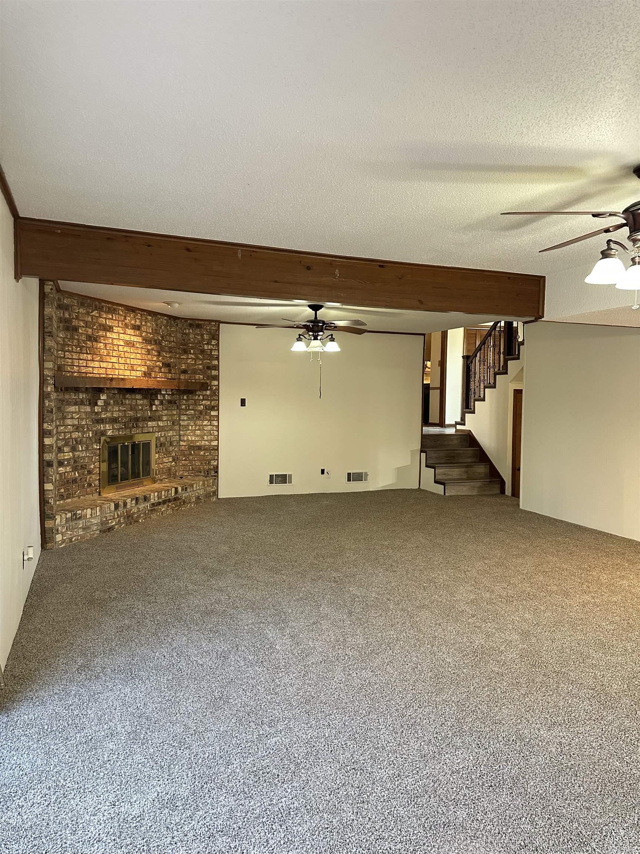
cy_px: 427
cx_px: 320
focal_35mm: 24
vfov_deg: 71.6
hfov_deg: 56.8
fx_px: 592
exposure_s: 1/60
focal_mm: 6.86
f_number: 1.78
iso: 400
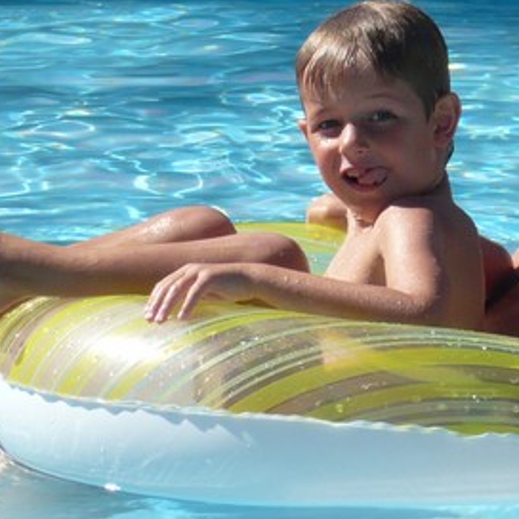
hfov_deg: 5.9
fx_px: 5004
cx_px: 616
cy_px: 174
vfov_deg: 5.9
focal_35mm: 295
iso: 100
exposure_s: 1/500
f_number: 4.8
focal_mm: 16.1
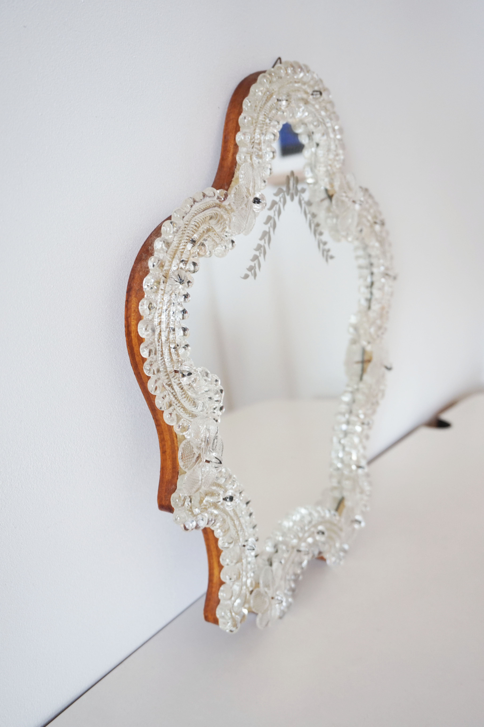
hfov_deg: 36.8
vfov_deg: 53.2
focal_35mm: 36
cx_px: 242
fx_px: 727
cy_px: 364
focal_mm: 24
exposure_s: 1/60
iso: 200
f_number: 4.5
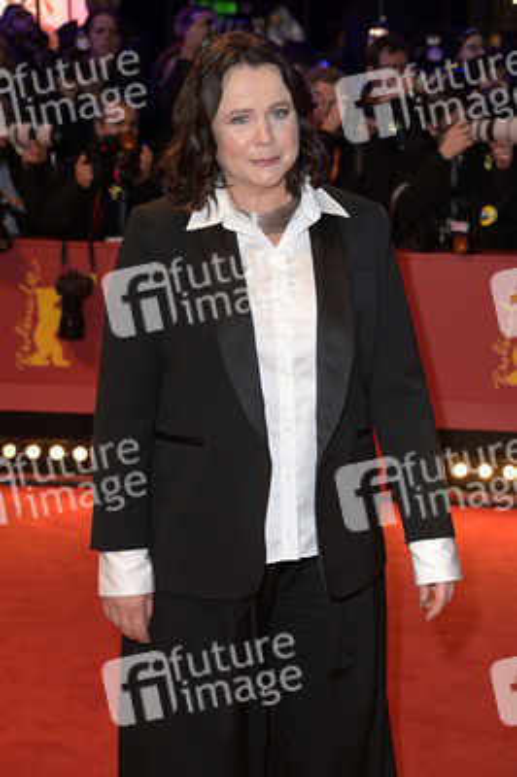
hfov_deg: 23.3
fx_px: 1251
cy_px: 388
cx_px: 258
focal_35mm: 58
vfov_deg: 34.5
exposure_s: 1/160
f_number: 5
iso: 800
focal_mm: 58
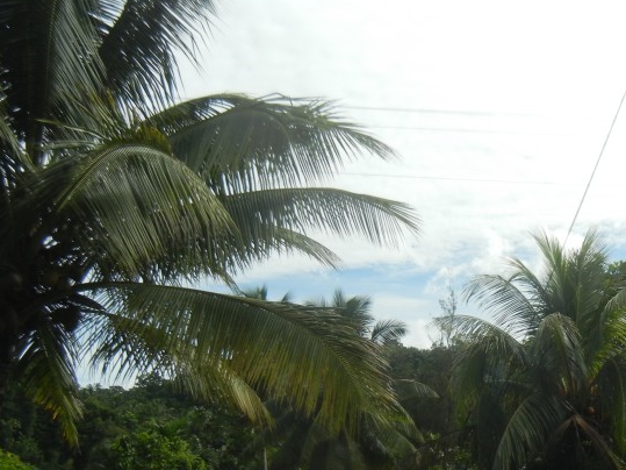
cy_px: 340
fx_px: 1031
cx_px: 442
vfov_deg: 25.4
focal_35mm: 57
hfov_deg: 33.3
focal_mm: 5.4
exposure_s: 1/450
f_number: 7
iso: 160
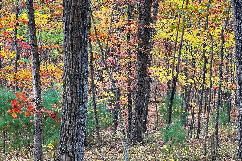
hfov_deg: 25.1
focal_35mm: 81
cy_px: 85
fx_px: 544
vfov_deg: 16.9
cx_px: 122
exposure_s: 1/99
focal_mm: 9
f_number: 2.8
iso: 125
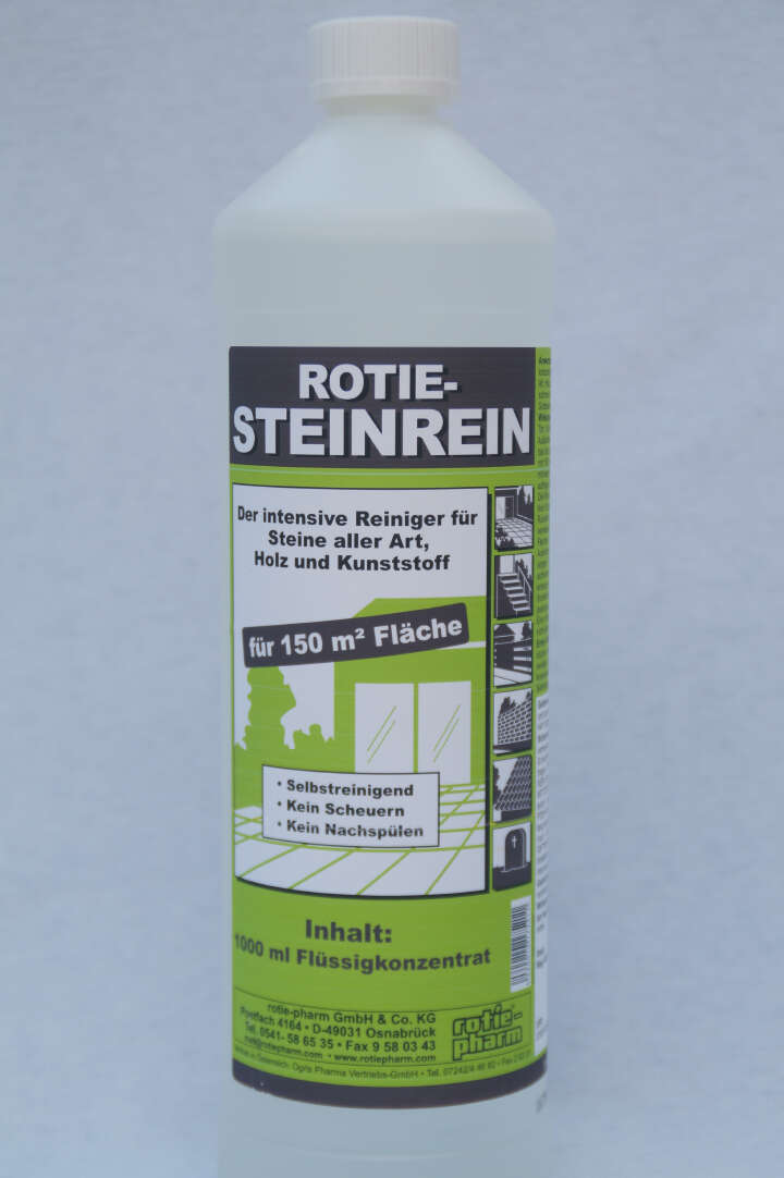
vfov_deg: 24.6
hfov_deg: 16.5
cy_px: 589
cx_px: 392
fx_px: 2698
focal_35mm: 82
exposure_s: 1/250
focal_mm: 55
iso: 100
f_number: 5.6
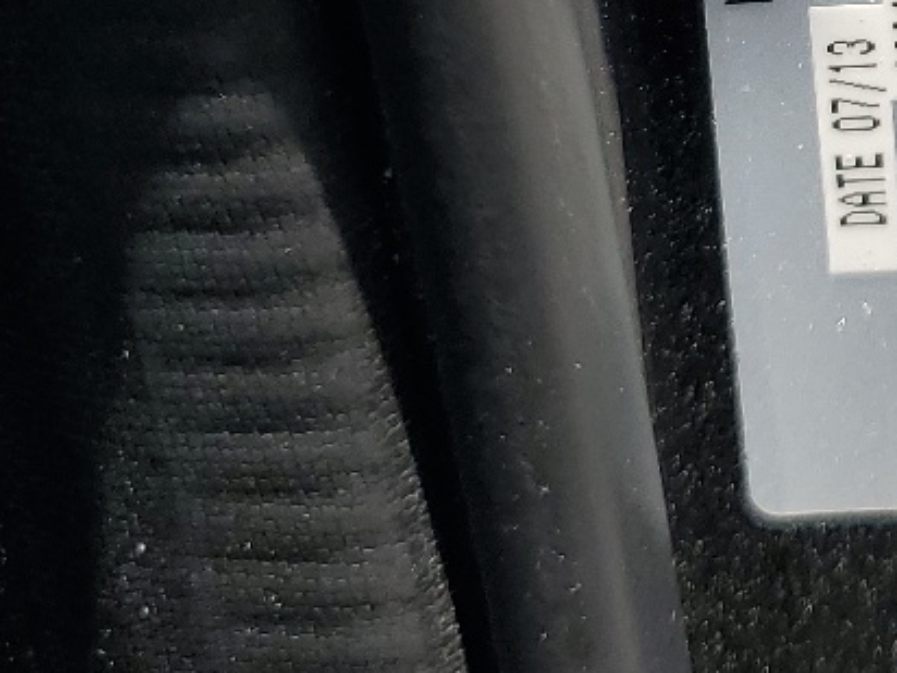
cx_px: 1174
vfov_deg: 13.7
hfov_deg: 18.1
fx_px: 2617
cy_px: -362
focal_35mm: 101
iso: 50
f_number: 1.5
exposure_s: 1/1667
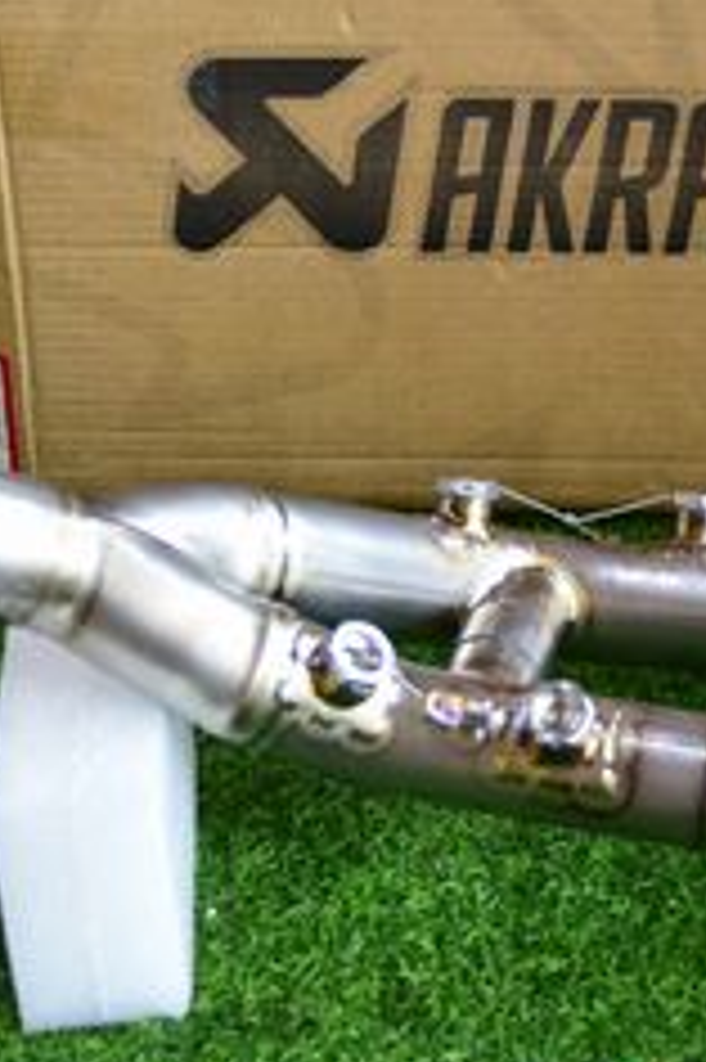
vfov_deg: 17.9
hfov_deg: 11.9
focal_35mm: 114
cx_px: 684
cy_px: 434
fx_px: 3358
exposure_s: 1/100
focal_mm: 28
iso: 1000
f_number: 3.2
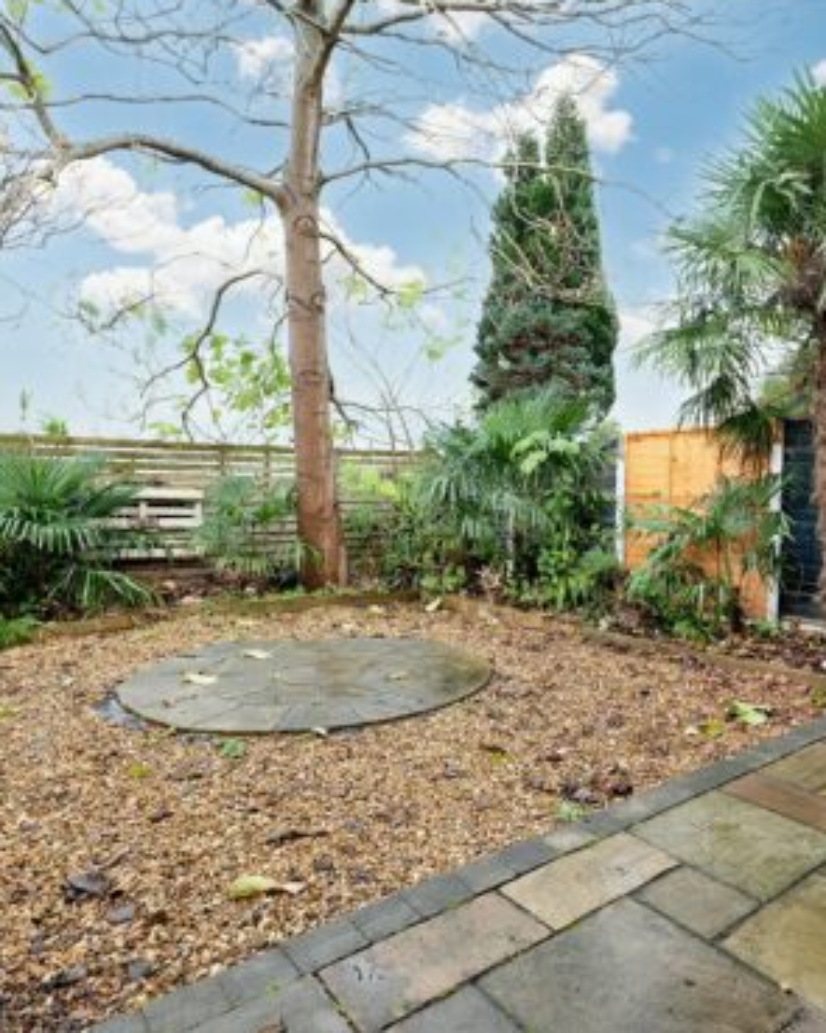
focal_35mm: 22
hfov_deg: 61.9
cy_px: 507
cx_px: 535
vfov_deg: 75.0
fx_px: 673
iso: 200
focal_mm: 10
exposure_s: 1/100
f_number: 4
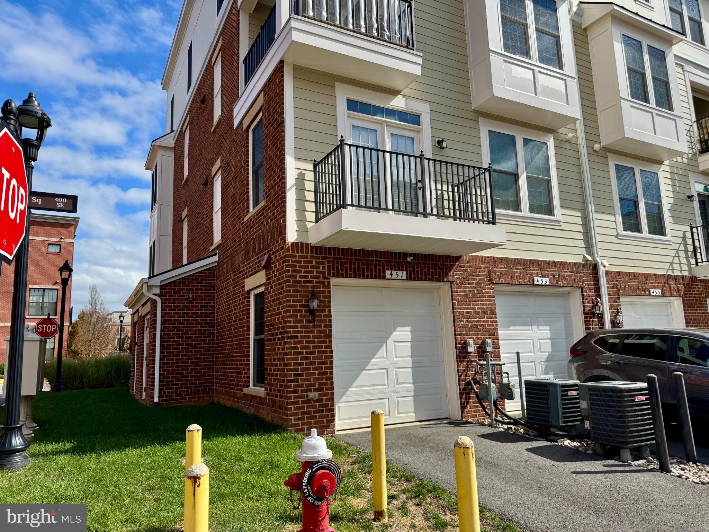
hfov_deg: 71.6
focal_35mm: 24
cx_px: 354
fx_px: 492
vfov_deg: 56.8
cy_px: 266
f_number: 1.78
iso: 80
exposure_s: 1/4310
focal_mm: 6.76
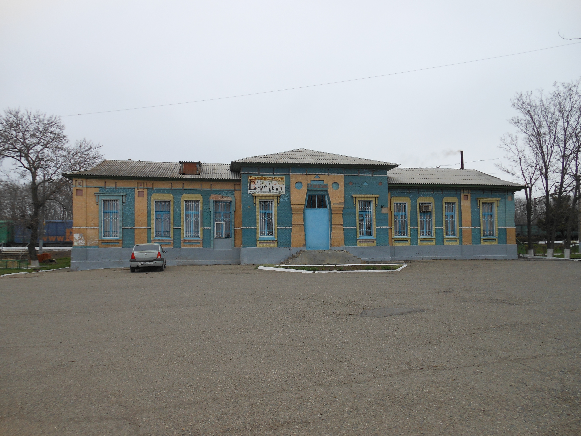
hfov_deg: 69.4
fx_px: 420
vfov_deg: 54.9
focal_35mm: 25
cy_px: 218
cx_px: 290
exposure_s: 1/100
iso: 80
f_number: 3.2
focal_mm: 4.5
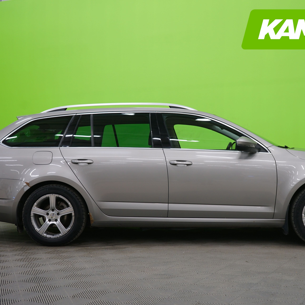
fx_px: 518
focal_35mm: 52
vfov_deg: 32.8
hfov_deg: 32.7
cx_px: 183
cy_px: 150
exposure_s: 1/13
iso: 400
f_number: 4
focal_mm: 40
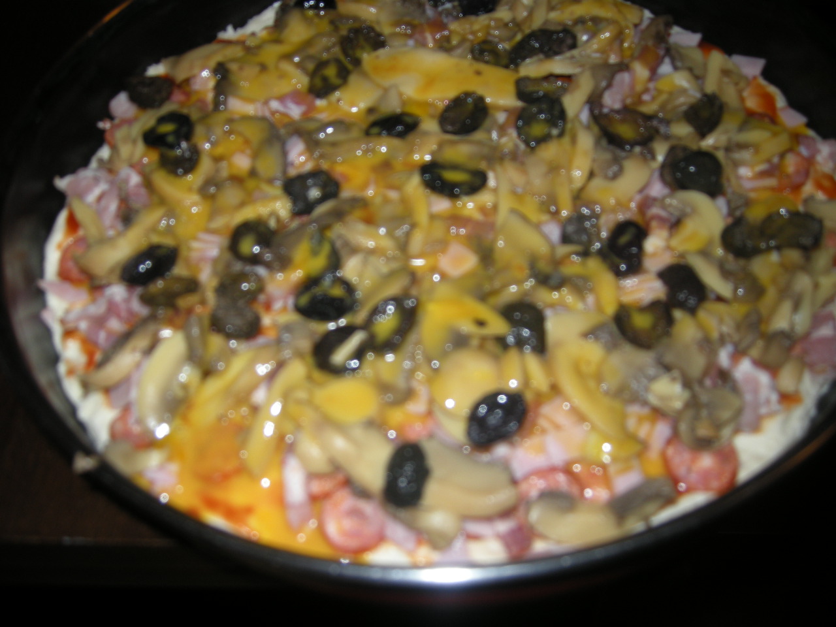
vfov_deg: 40.7
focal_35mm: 35
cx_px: 418
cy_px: 314
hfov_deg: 52.6
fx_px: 845
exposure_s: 1/60
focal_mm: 7.5
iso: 64
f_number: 2.7
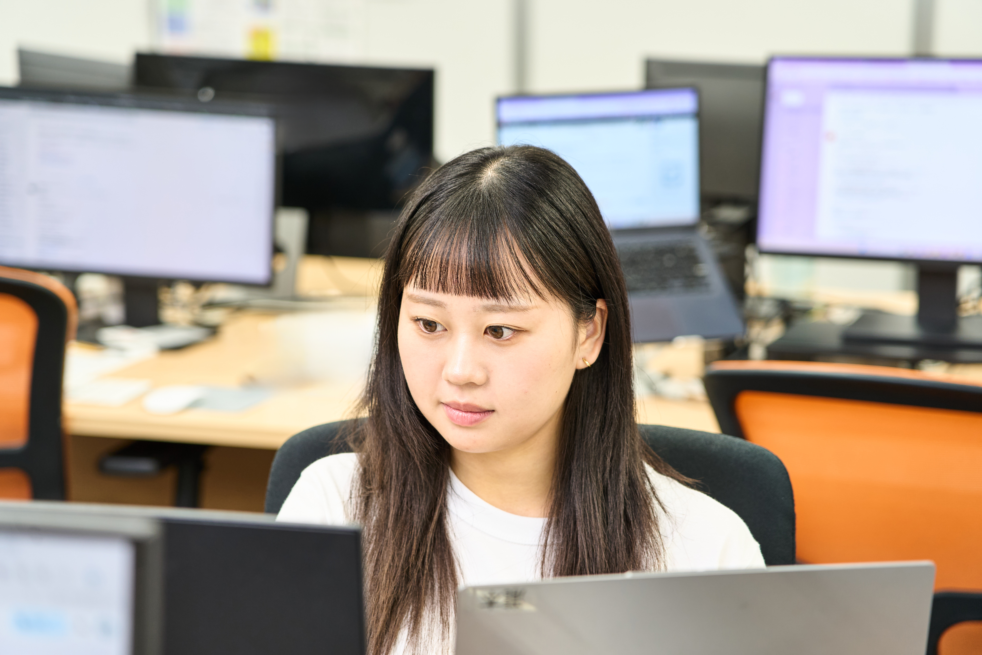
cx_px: 491
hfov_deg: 20.6
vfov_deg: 13.8
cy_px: 328
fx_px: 2700
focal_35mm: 99
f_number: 4
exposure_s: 1/50
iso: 400
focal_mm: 99
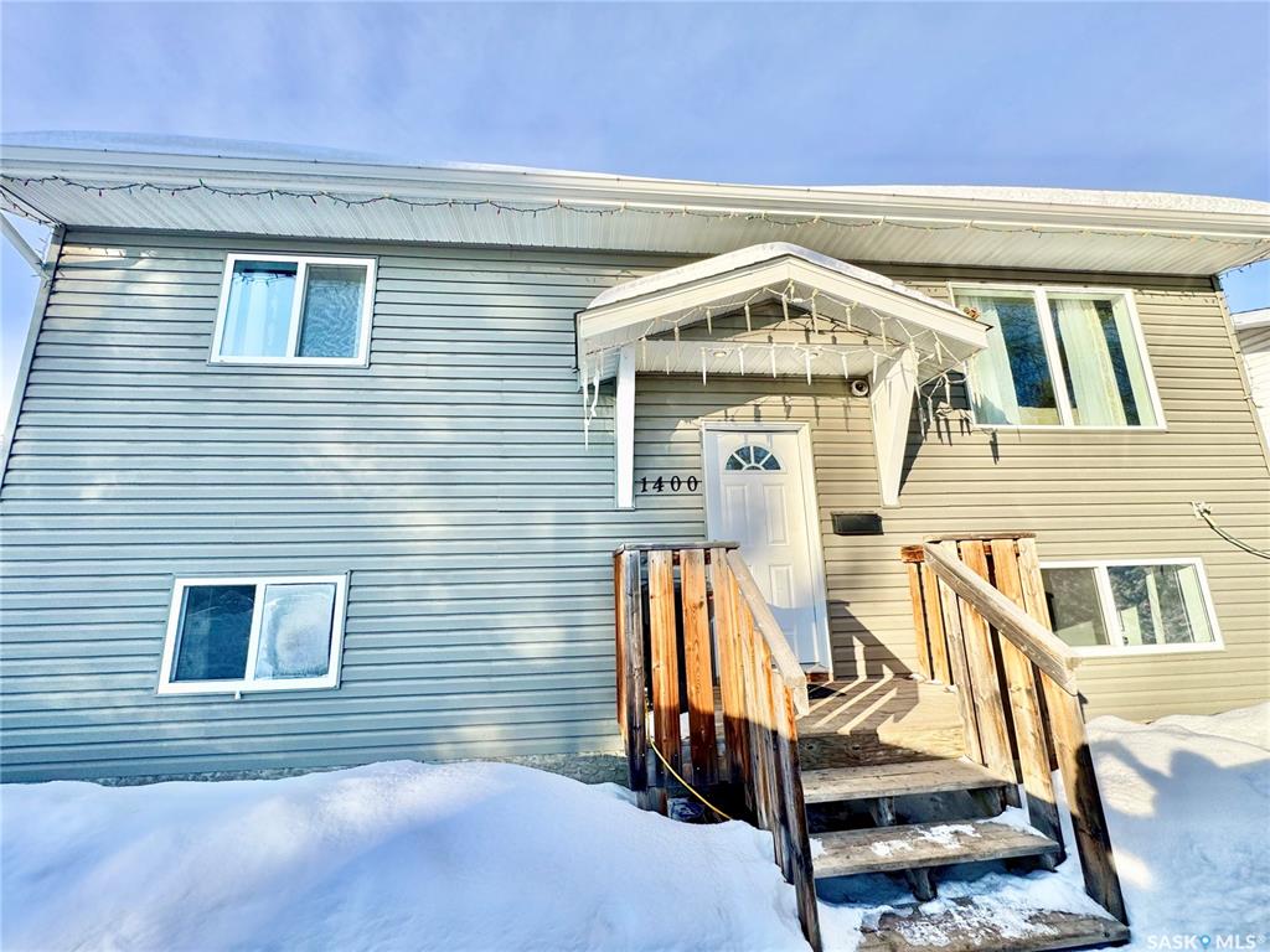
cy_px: 476
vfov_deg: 85.7
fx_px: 514
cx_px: 635
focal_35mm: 14
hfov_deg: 102.1
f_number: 2.2
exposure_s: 1/1063
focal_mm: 2.22
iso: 40
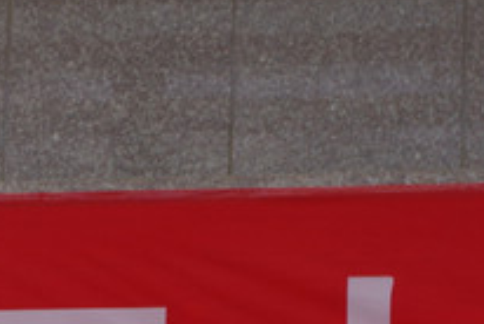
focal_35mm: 255
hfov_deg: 8.0
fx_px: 3433
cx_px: -89
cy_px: 394
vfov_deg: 5.4
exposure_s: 1/125
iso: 200
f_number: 11
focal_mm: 55
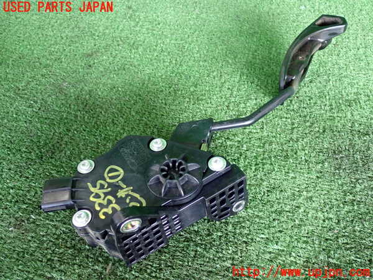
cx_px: 186
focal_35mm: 38
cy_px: 140
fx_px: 409
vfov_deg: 37.7
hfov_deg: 49.0
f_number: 2.7
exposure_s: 1/125
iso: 640
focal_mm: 6.83
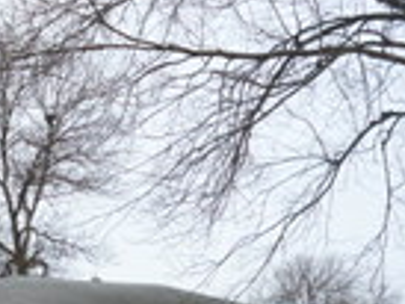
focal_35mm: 121
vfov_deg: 12.1
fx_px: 1417
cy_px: 295
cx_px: -21
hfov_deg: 15.9
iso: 100
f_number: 4
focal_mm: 8.6
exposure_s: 1/100
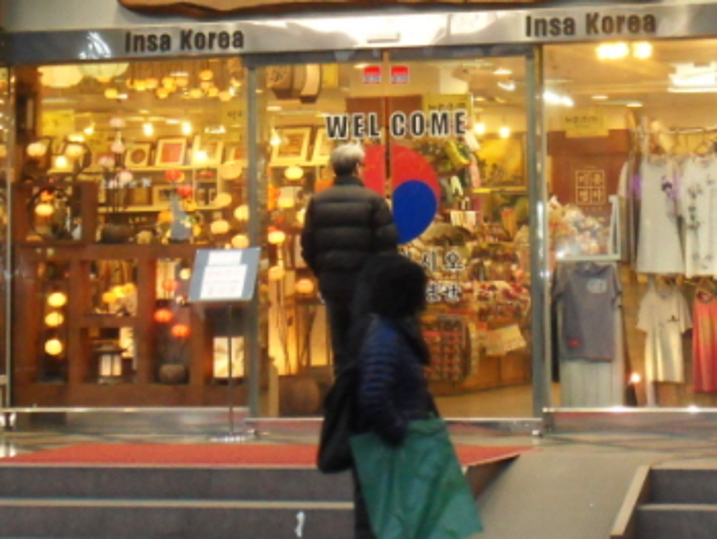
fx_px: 1244
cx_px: 358
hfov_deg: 32.2
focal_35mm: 60
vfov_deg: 24.4
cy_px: 270
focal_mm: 10.5
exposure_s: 1/60
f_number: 4.8
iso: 400
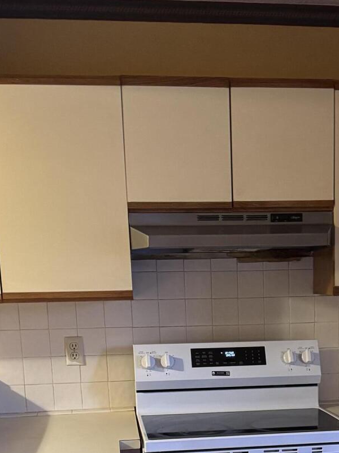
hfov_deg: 24.2
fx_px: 783
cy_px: 438
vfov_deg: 30.3
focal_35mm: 60
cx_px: 250
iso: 1000
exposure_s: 1/40
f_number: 1.78
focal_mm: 6.76
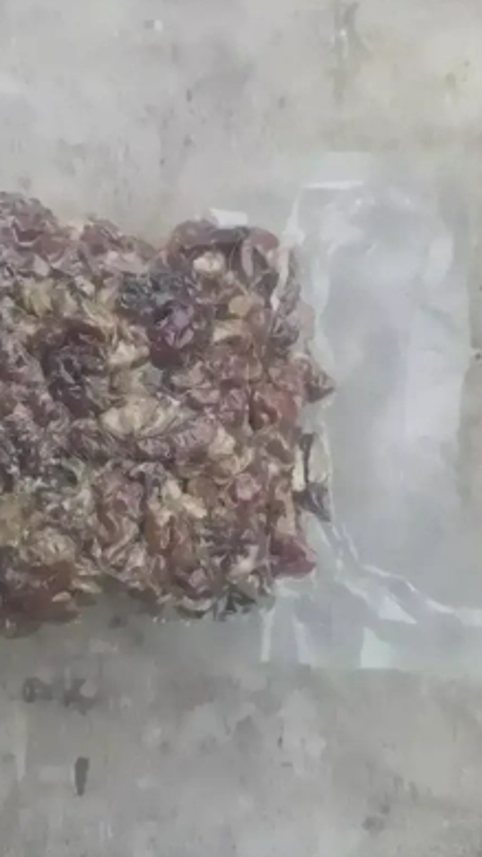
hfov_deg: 41.4
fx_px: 636
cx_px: 209
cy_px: 425
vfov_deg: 67.9
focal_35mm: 28
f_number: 1.8
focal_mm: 4.65
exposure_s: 1/33.4
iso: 400
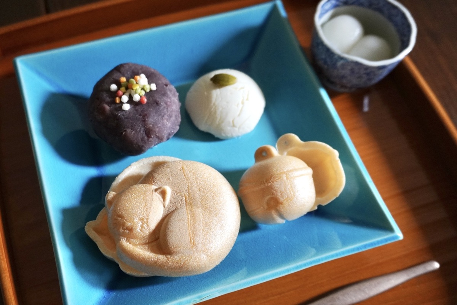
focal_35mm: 32
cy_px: 152
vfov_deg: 41.7
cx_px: 228
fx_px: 400
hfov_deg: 59.5
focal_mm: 21
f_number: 4
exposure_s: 1/40
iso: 1600
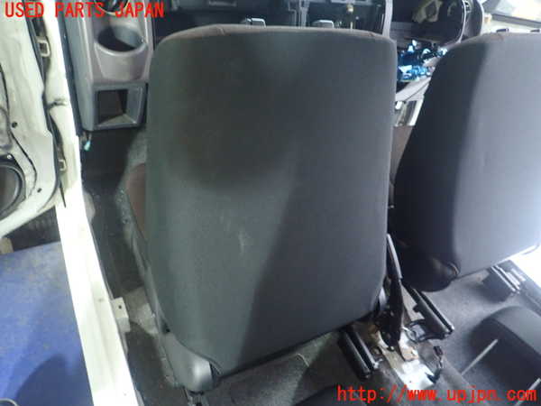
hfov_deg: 69.4
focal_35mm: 25
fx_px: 391
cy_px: 203
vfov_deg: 54.9
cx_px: 270
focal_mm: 4.5
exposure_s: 1/10
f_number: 2
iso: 800
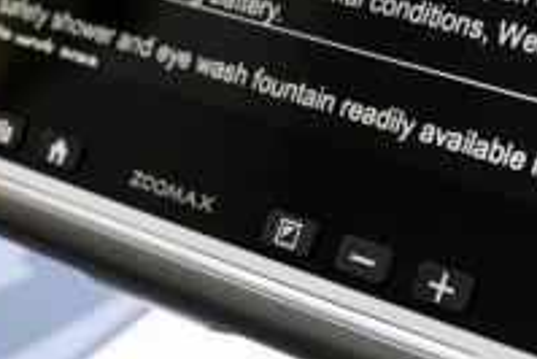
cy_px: 77
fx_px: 1763
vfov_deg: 11.6
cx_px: 354
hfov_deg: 17.3
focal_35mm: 118
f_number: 2.8
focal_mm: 35
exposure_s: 1/100
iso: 800
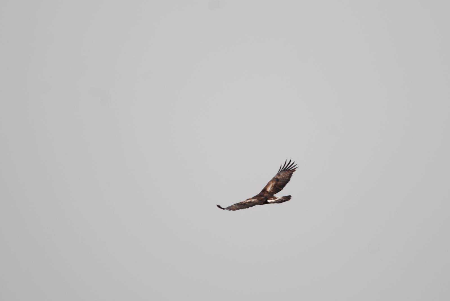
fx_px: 9386
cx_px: 225
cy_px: 150
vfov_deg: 1.8
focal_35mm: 750
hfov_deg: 2.7
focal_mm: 500
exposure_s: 1/1250
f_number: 6.3
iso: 200
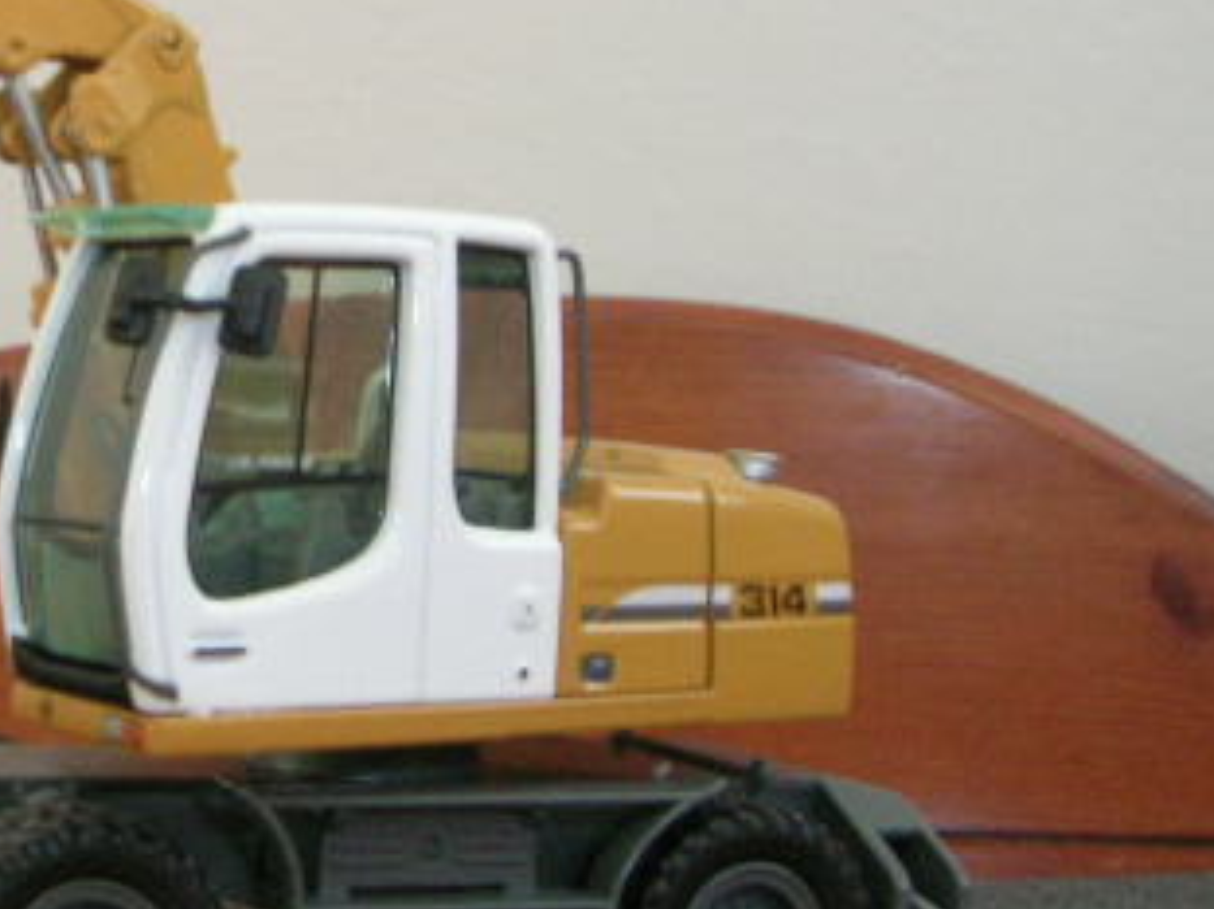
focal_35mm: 72
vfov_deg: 20.4
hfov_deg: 25.9
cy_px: 355
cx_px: 59
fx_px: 2524
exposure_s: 1/2.5
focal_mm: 5.4
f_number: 4.8
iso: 200
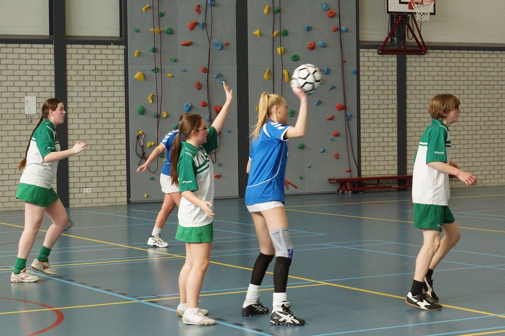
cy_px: 168
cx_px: 252
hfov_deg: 27.0
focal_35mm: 75
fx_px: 1052
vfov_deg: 18.2
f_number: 6.3
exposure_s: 1/200
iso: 1250
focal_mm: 50
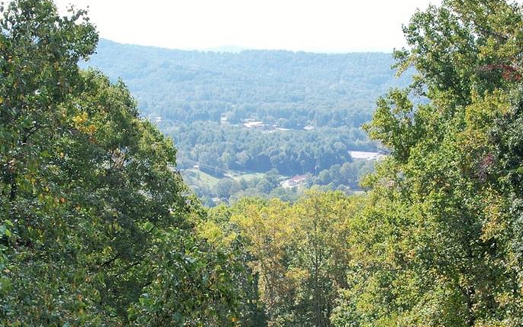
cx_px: 268
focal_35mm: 67
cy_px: 287
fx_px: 955
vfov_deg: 19.1
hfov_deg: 30.6
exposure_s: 1/640
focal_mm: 8.38
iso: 100
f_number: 2.8
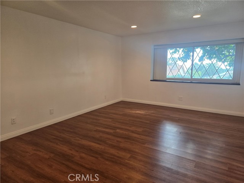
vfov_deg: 58.9
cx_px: 122
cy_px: 92
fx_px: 162
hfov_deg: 73.9
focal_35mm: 23
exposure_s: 1/120
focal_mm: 5.4
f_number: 1.8
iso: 100
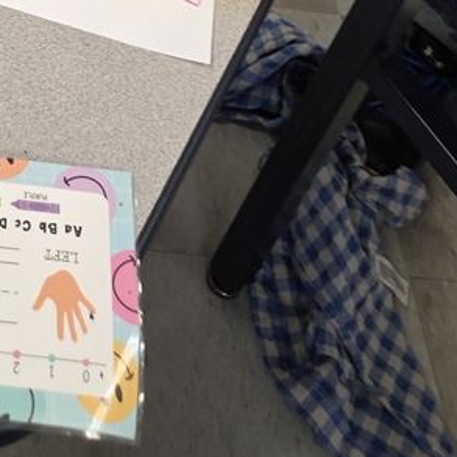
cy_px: -299
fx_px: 1060
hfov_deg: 23.5
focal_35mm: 71
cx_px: 23
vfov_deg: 19.7
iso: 200
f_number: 1.8
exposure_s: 1/120
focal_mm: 5.4
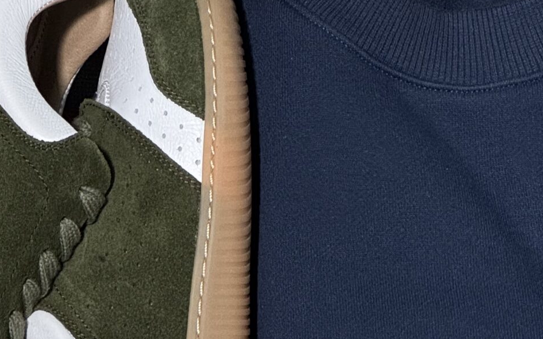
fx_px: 3271
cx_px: 319
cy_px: 539
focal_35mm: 221
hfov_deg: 9.5
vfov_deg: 5.9
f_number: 2.8
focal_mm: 9
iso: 320
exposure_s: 1/50
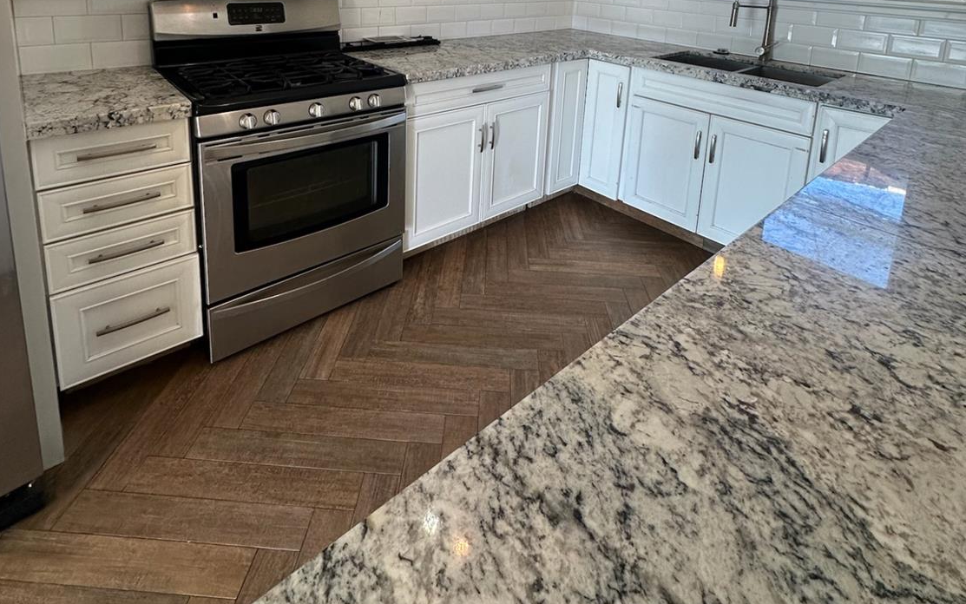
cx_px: 483
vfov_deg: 52.1
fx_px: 527
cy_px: 55
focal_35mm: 20
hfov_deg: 85.1
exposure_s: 1/120
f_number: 2.2
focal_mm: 2.22
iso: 160
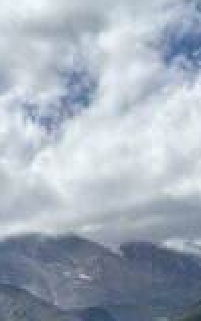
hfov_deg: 7.5
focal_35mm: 173
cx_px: -69
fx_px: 1515
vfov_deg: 10.3
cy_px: 809
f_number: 1.6
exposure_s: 1/2710
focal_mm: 5.96
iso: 50
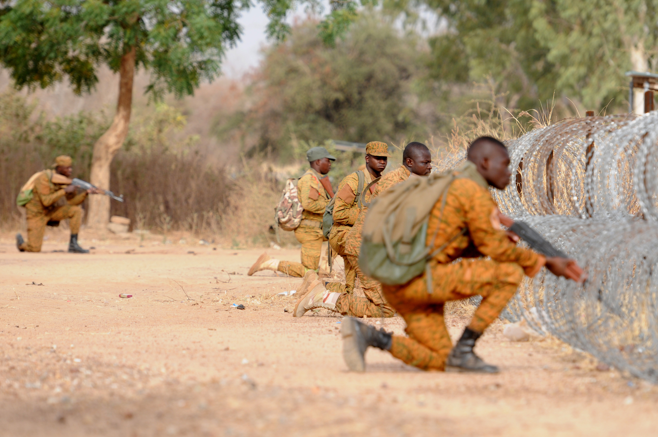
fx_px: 5432
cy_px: 238
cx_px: 345
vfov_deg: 4.6
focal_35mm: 298
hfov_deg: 6.9
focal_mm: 175
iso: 200
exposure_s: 1/1000
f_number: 4
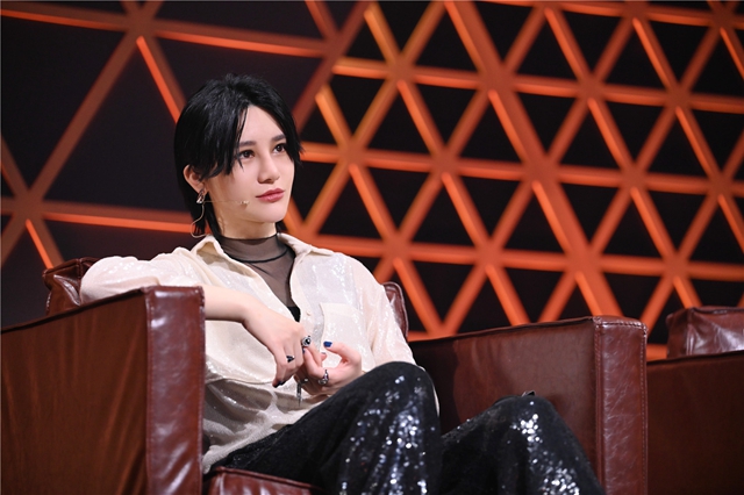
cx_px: 372
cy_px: 248
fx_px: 2313
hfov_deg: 18.3
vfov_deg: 12.2
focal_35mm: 112
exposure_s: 1/250
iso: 2500
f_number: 2.8
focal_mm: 112
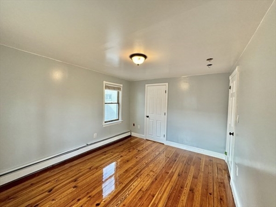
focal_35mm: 14
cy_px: 104
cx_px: 138
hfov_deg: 102.1
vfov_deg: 85.7
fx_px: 112
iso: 160
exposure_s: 1/120
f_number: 2.2
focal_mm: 2.22
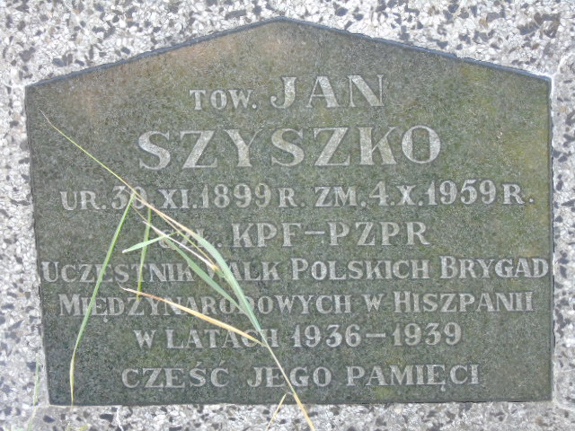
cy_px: 216
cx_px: 288
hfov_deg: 12.2
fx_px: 2691
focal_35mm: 162
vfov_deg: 9.2
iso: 500
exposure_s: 1/60
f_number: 4.9
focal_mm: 29
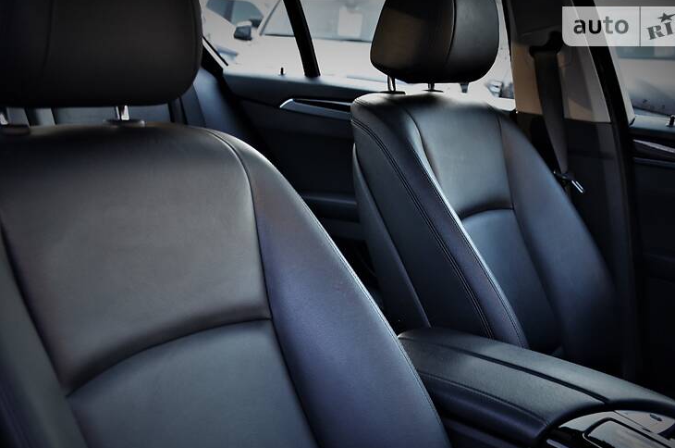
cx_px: 339
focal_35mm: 46
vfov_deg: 29.1
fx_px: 861
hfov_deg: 42.8
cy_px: 241
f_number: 4
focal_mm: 28
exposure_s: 1/80
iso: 400
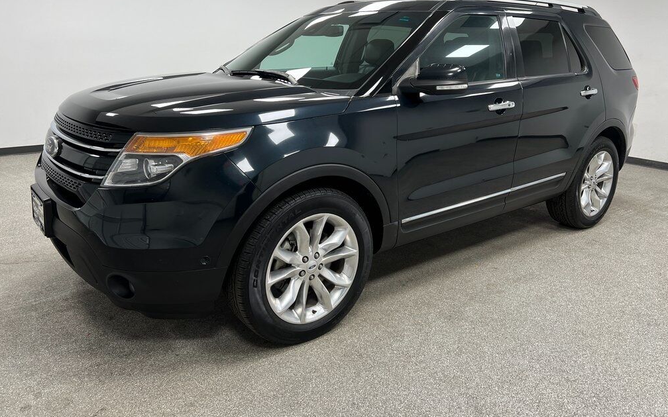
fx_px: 510
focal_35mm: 28
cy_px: 164
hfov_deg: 66.5
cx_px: 337
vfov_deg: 44.3
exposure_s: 1/60
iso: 64
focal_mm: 5.7
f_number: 1.5
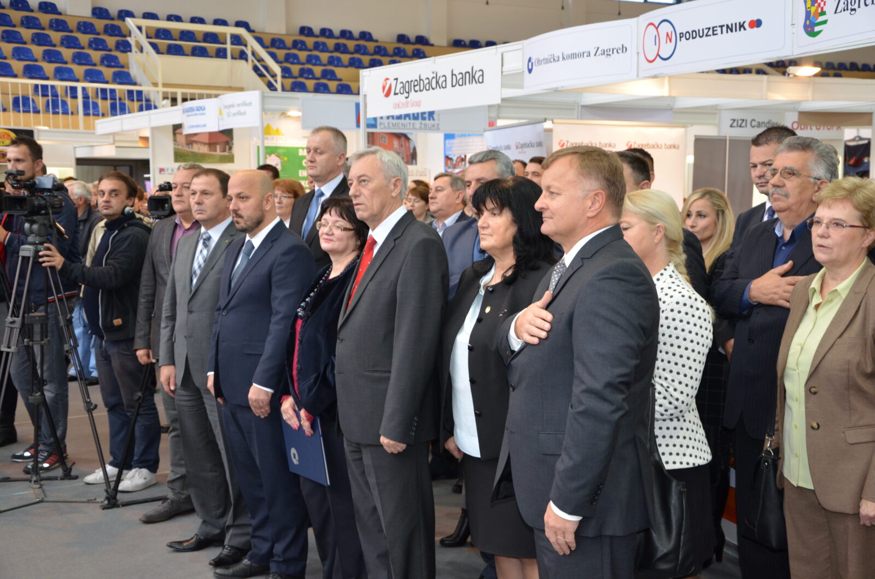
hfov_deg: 39.0
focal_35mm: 51
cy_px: 290
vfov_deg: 26.4
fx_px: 1237
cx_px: 438
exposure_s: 1/60
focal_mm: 34
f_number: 4.2
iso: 800
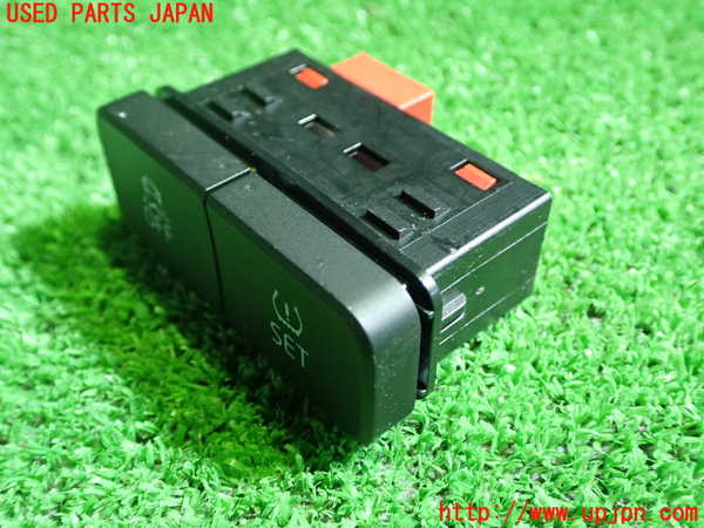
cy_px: 264
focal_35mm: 38
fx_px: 773
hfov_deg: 49.0
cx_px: 352
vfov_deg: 37.7
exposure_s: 1/25
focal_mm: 6.83
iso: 800
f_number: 2.7
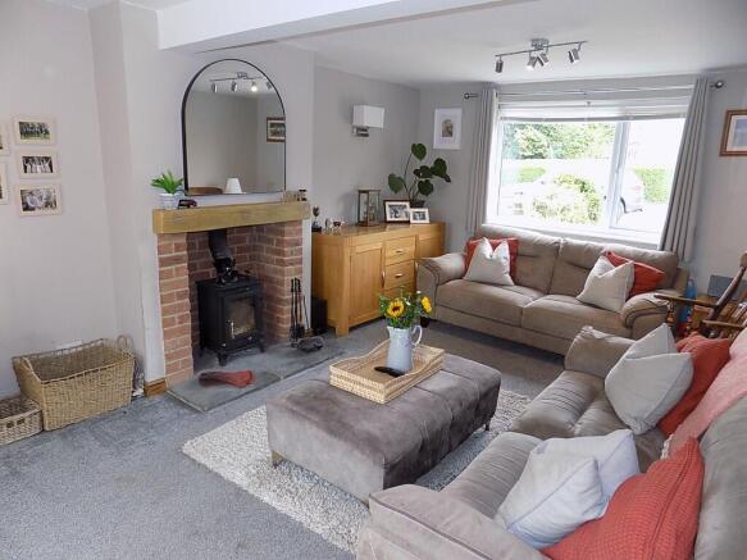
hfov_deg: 73.9
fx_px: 496
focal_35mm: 23
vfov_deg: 58.9
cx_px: 374
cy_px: 280
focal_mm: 4
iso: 100
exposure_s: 1/30
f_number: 3.1
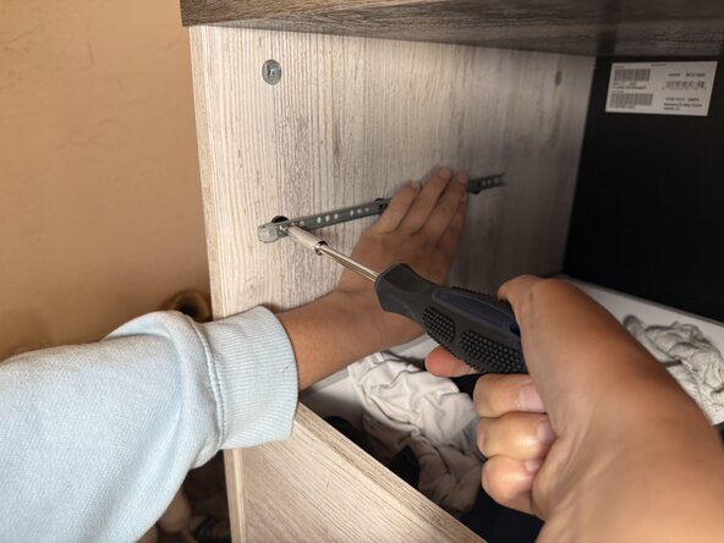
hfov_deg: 71.6
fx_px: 502
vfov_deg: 56.8
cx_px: 362
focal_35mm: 24
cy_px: 272
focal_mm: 6.76
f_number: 1.78
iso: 200
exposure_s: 1/121
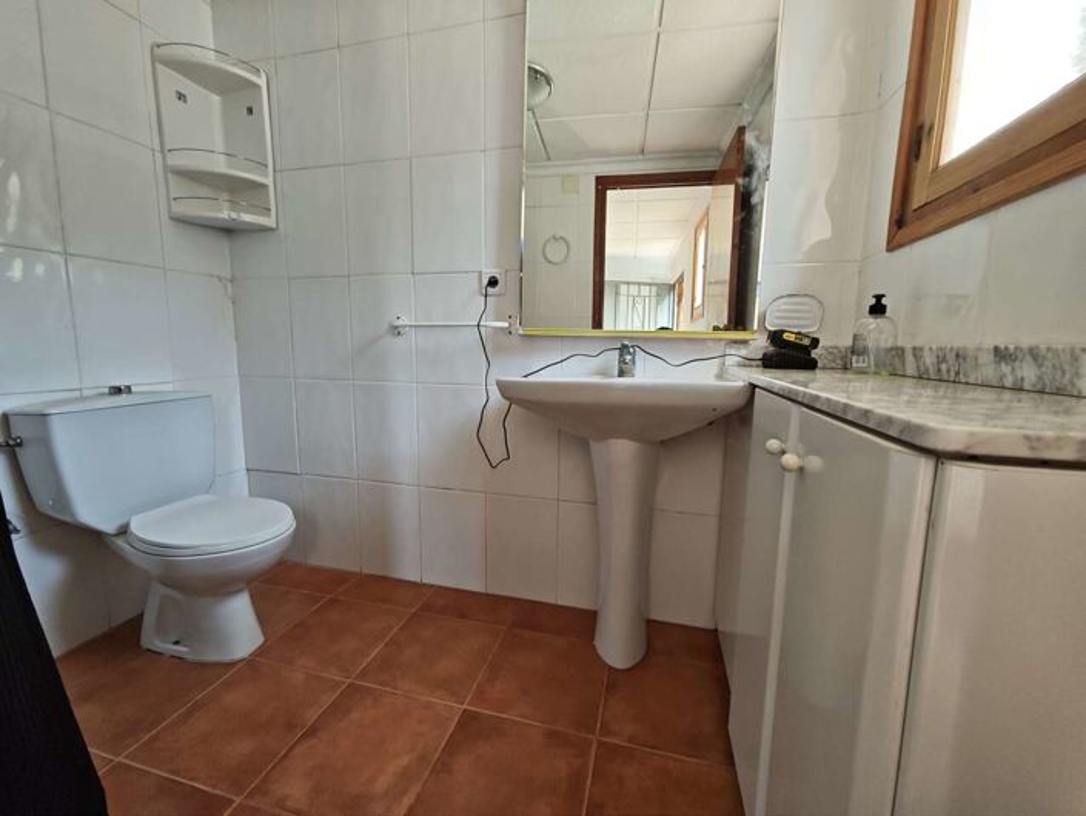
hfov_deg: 102.0
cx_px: 543
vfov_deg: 85.8
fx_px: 440
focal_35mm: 14
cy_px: 408
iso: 100
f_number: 2.2
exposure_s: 1/51
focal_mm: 2.16
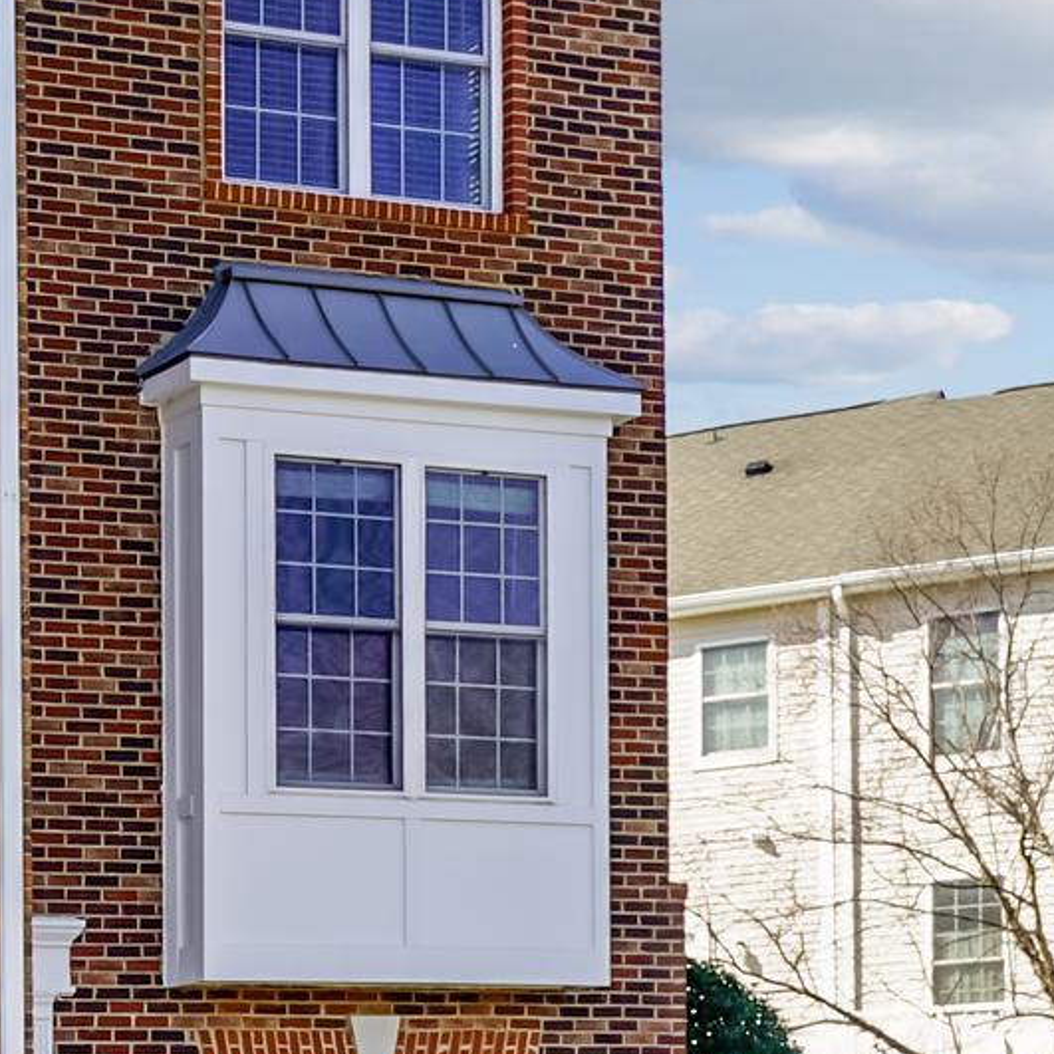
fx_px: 3273
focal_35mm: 95
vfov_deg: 18.3
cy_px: 376
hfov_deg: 17.0
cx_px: -397
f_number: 8
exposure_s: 1/125
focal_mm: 29
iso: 100
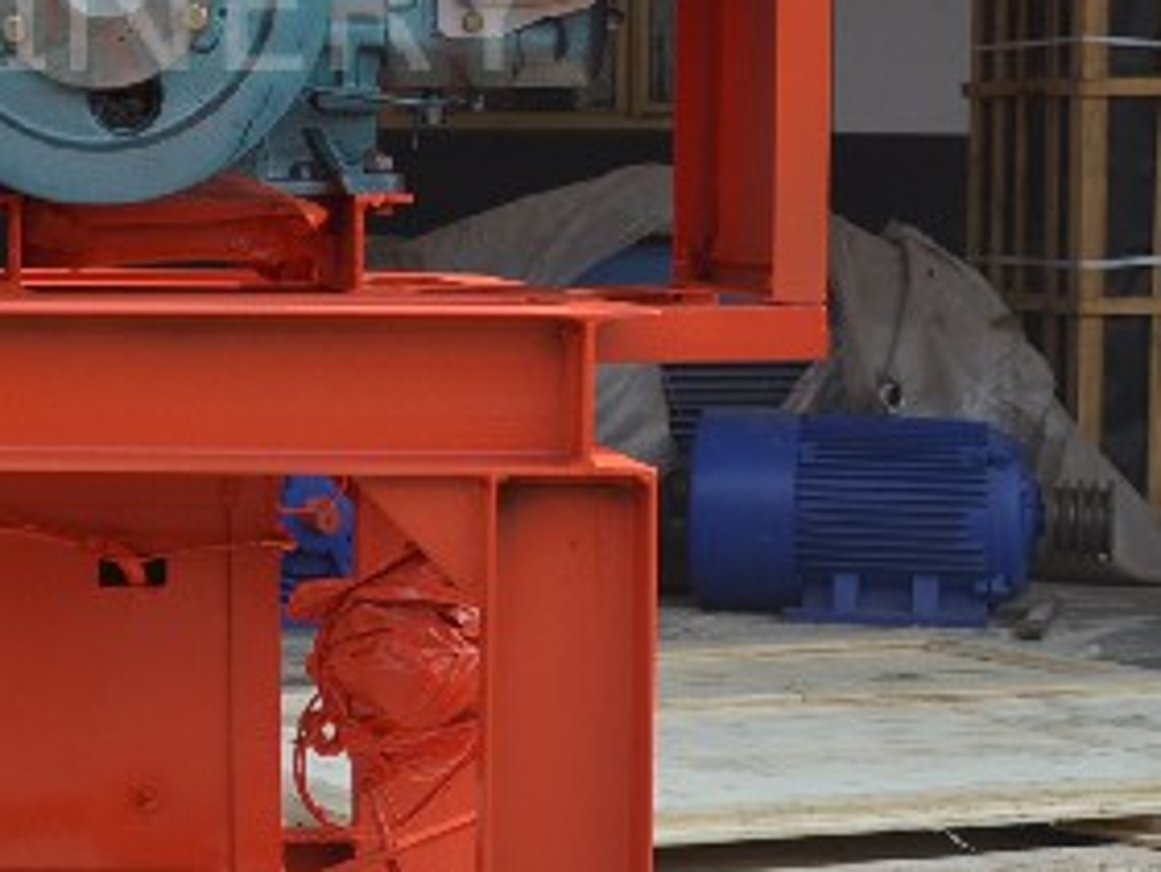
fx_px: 4228
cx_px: -405
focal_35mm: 126
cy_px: 132
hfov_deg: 14.9
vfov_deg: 11.7
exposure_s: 1/400
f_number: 3.8
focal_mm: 24
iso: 100
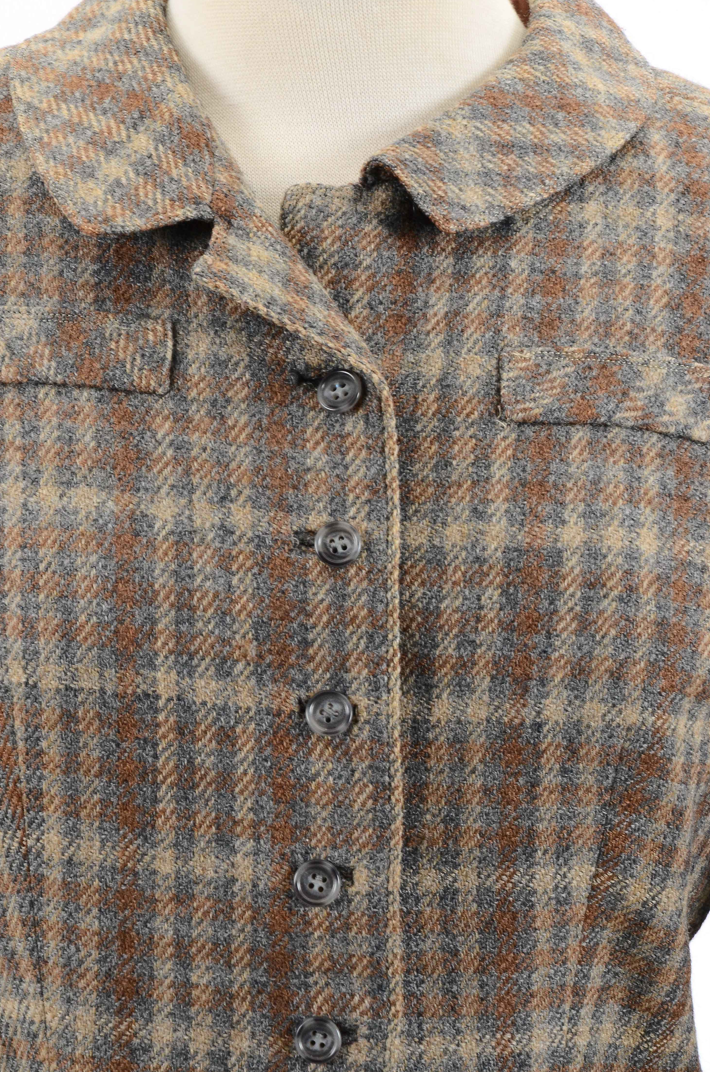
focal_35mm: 177
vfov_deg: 11.7
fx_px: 5246
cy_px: 528
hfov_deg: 7.7
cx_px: 323
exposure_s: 1/80
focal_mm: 105
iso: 400
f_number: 13
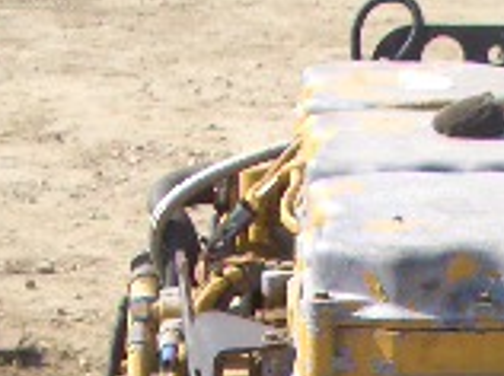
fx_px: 2064
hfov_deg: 13.6
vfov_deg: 9.8
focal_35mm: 142
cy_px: 730
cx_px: 568
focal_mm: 5.8
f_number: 4.3
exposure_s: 1/200
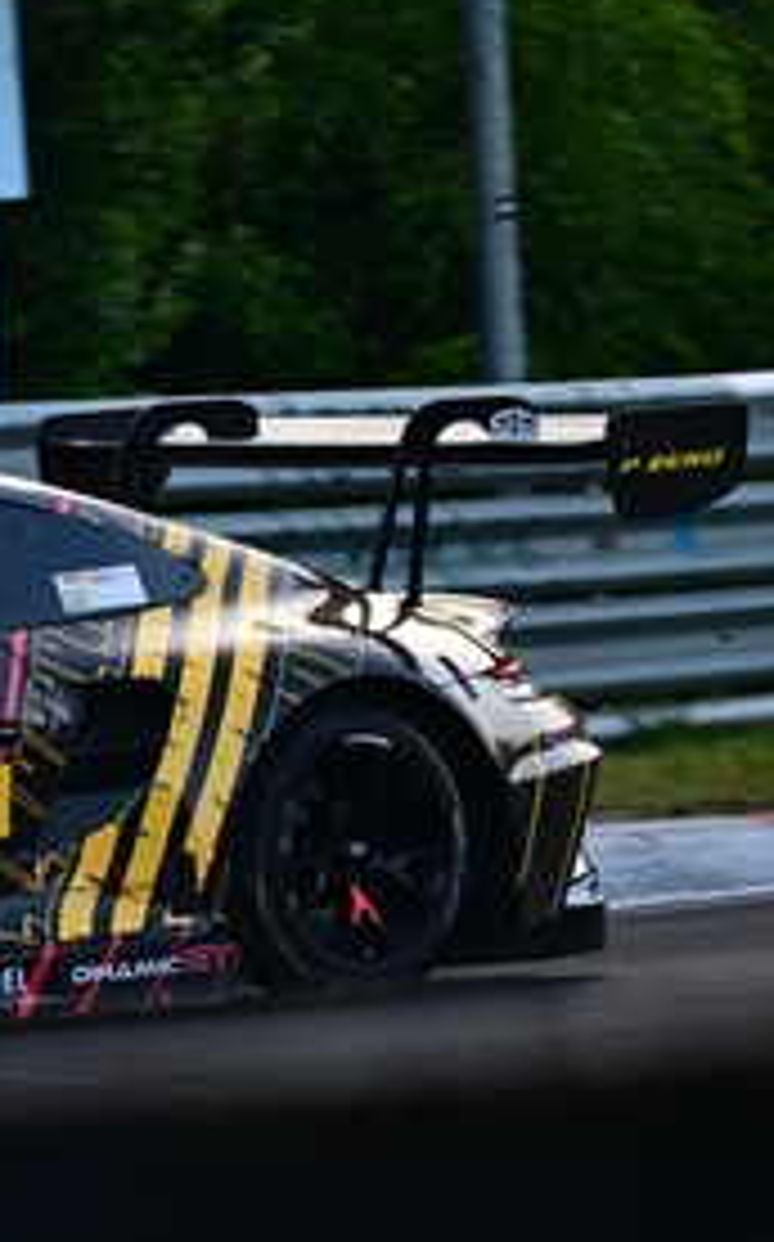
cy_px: 873
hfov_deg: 4.9
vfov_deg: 7.9
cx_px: -567
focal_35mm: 266
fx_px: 8996
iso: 1000
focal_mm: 120
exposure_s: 1/1250
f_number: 2.8
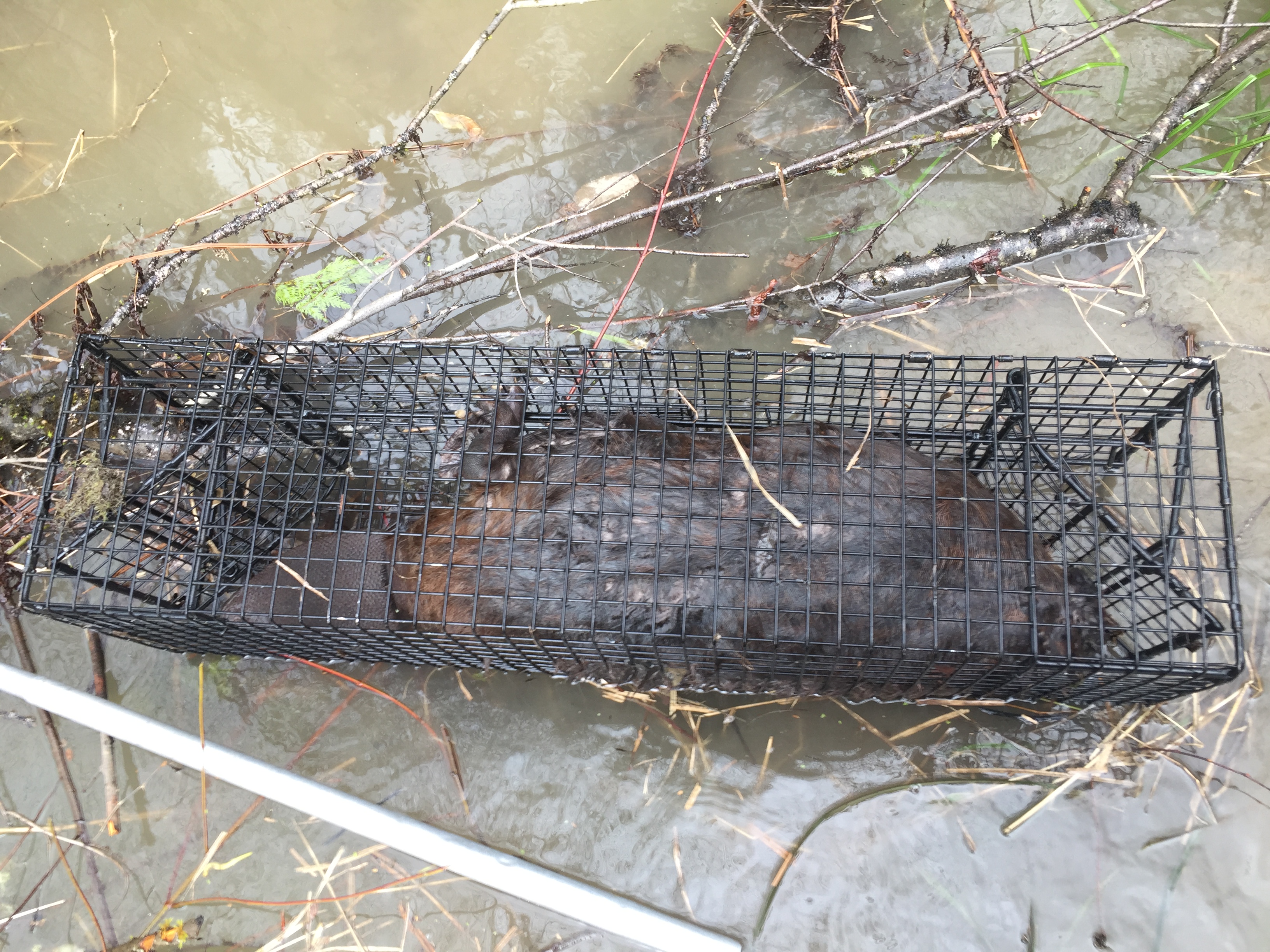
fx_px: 1064
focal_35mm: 29
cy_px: 476
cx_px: 635
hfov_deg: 61.7
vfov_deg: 48.2
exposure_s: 1/60
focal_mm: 4.15
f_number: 2.2
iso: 32
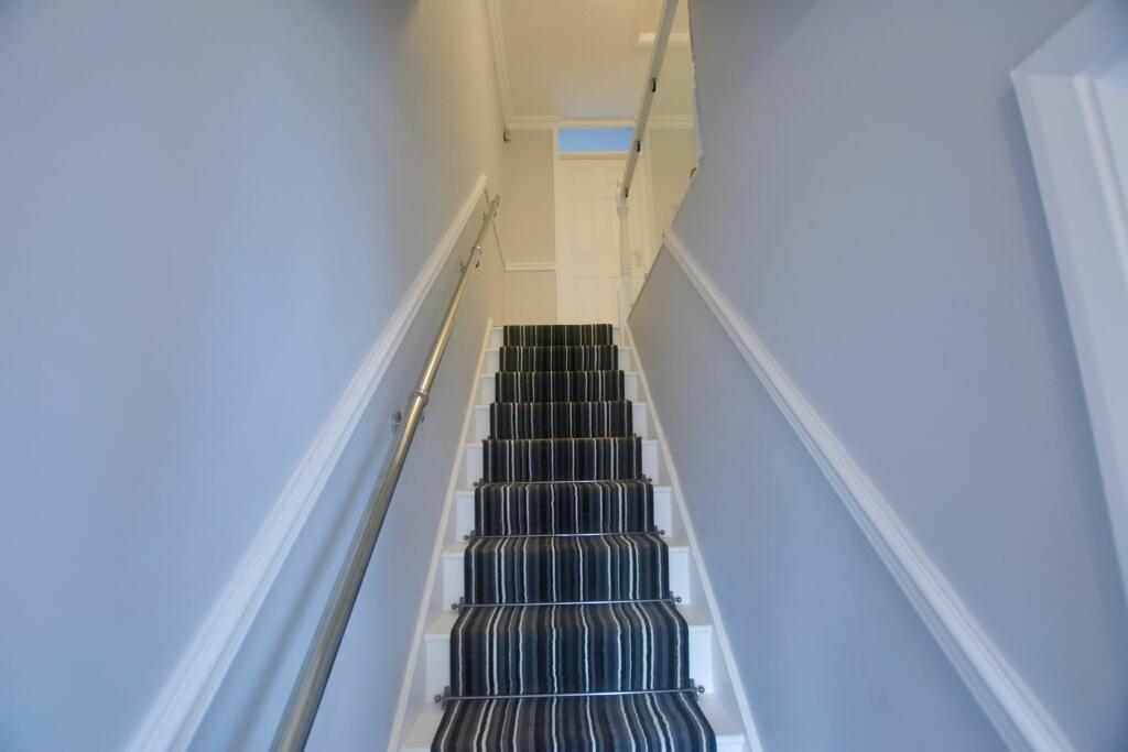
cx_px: 564
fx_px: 470
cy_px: 376
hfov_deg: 100.4
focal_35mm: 15
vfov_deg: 77.3
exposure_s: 1/60
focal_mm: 10
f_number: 4
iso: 720
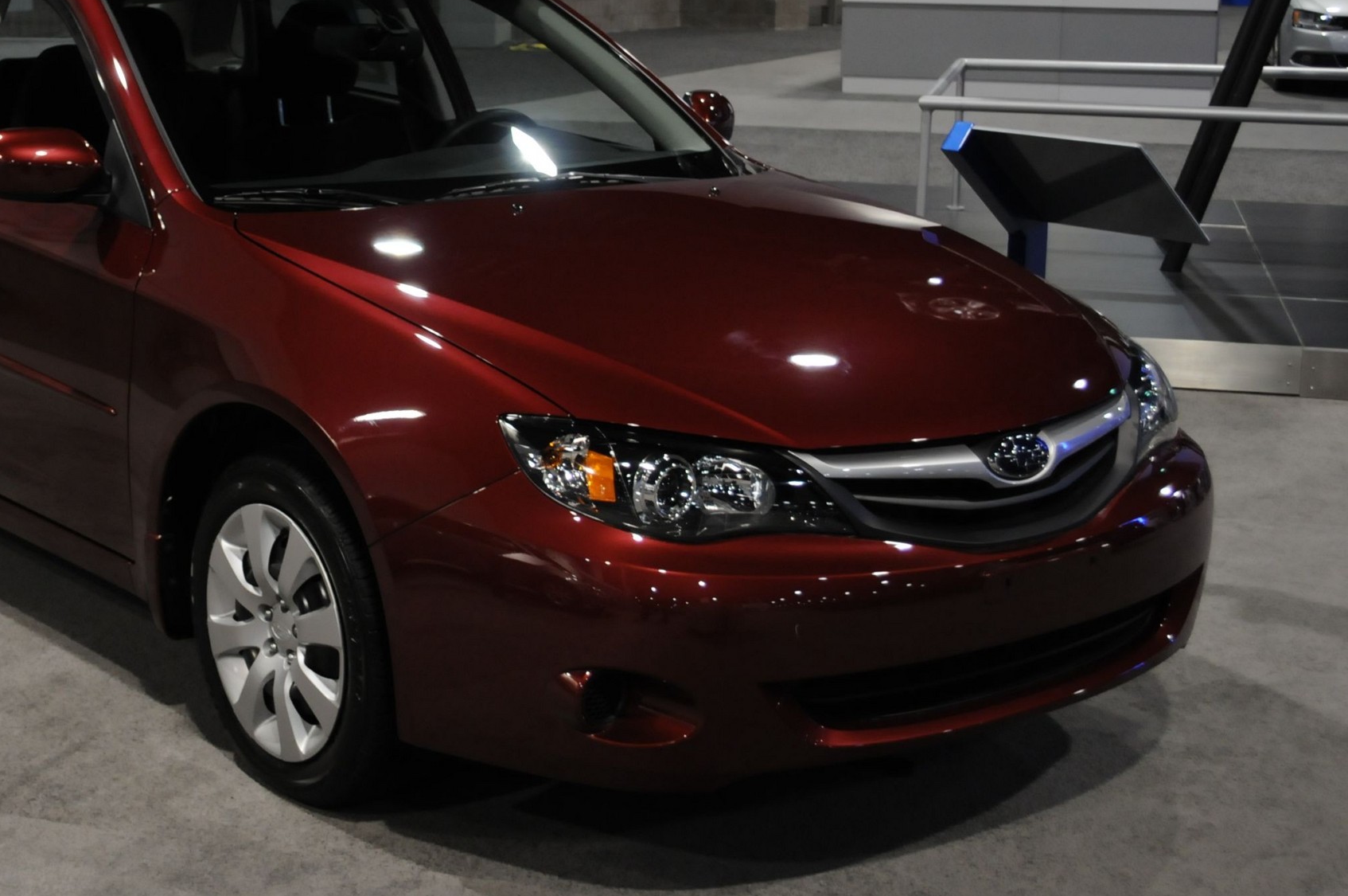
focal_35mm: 62
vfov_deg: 21.7
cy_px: 275
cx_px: 407
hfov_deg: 32.0
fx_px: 2319
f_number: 4.5
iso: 800
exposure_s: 1/50
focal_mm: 28
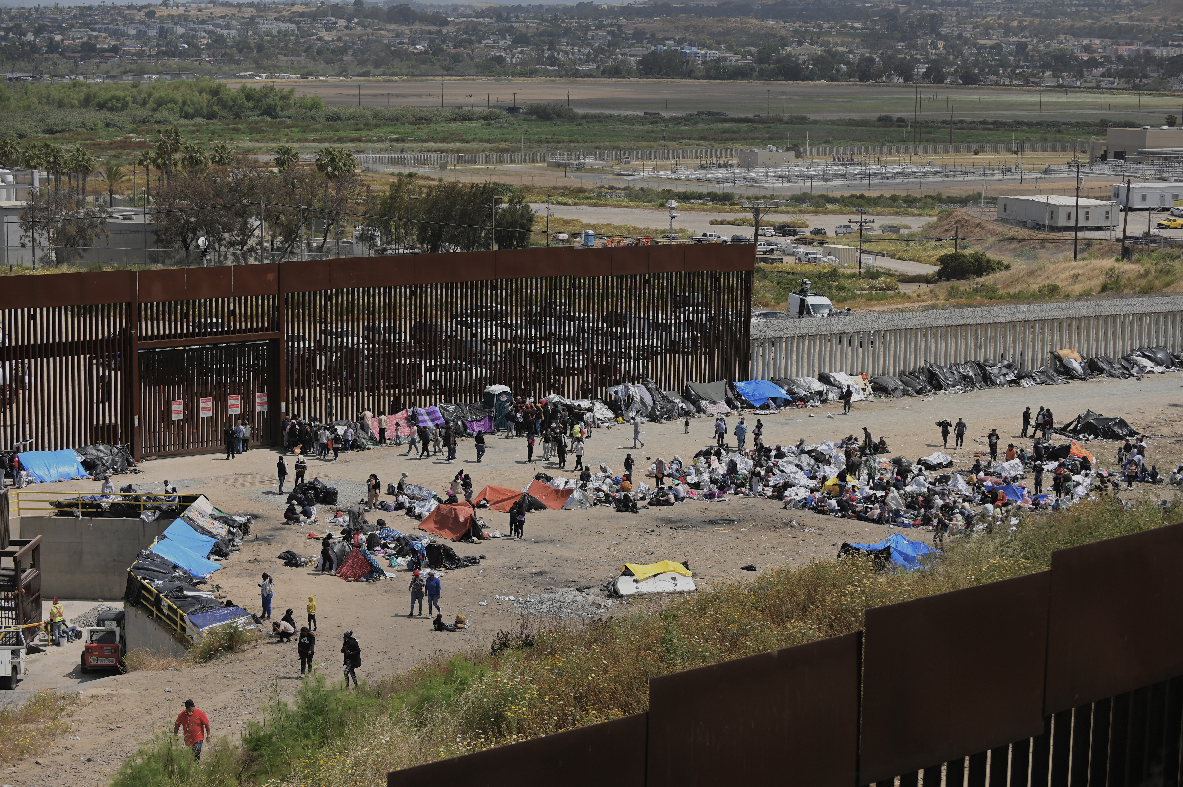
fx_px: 2299
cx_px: 592
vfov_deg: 19.4
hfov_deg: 28.9
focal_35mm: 70
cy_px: 394
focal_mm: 70
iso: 200
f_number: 4
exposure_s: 1/4000
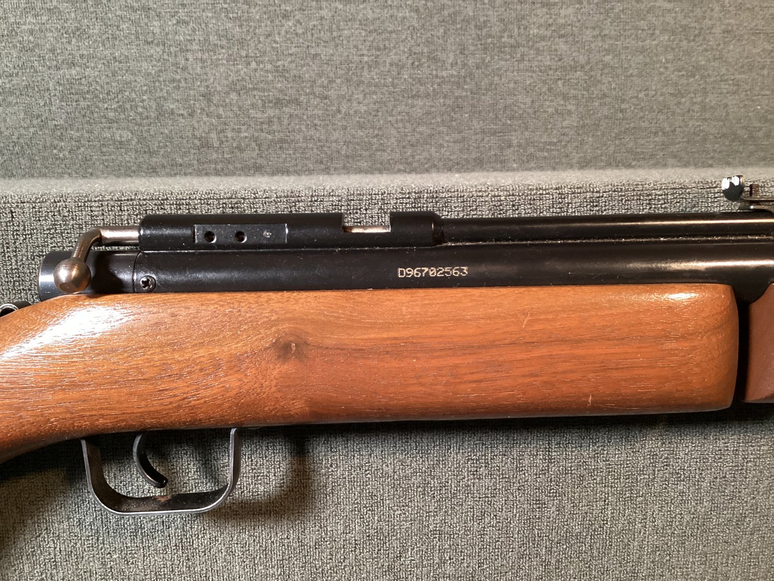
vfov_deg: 45.4
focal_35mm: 31
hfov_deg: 58.3
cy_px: 290
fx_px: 693
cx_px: 387
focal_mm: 3.3
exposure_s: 1/40
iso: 400
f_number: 2.4
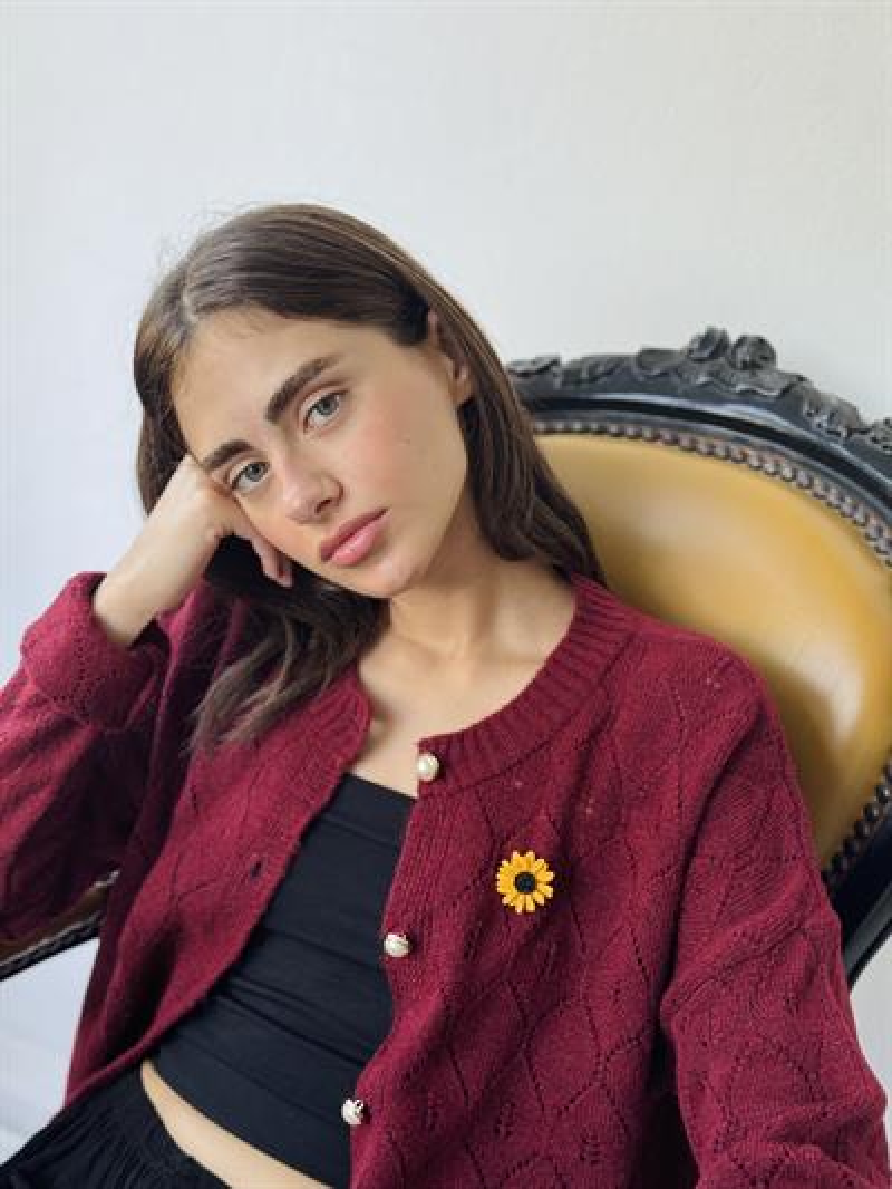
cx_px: 446
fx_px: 1649
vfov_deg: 39.6
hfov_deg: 30.3
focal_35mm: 48
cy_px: 594
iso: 100
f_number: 1.78
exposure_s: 1/78
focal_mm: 6.76
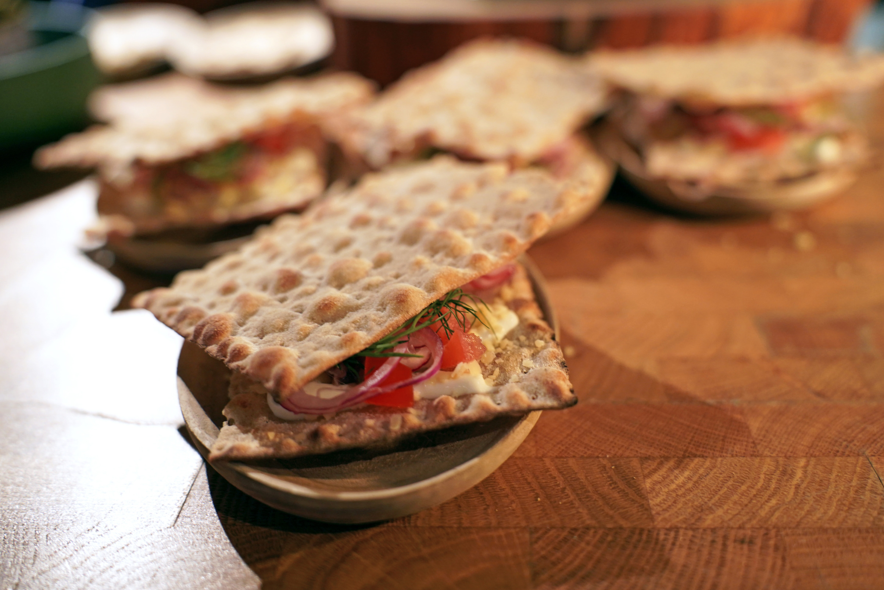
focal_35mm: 33
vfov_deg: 40.0
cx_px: 453
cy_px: 294
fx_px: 810
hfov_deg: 57.2
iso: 1600
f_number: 2.8
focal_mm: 32
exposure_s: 1/60
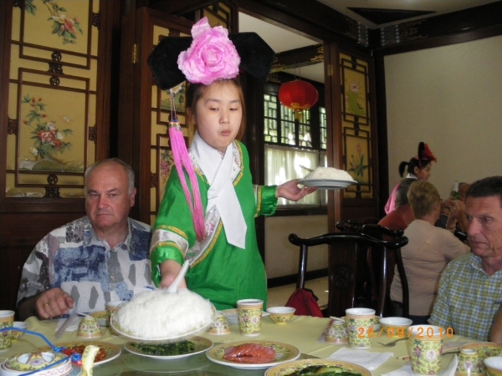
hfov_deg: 51.4
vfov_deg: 39.7
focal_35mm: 36
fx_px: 522
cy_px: 188
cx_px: 251
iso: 400
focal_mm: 6.3
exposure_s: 1/50
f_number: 3.5
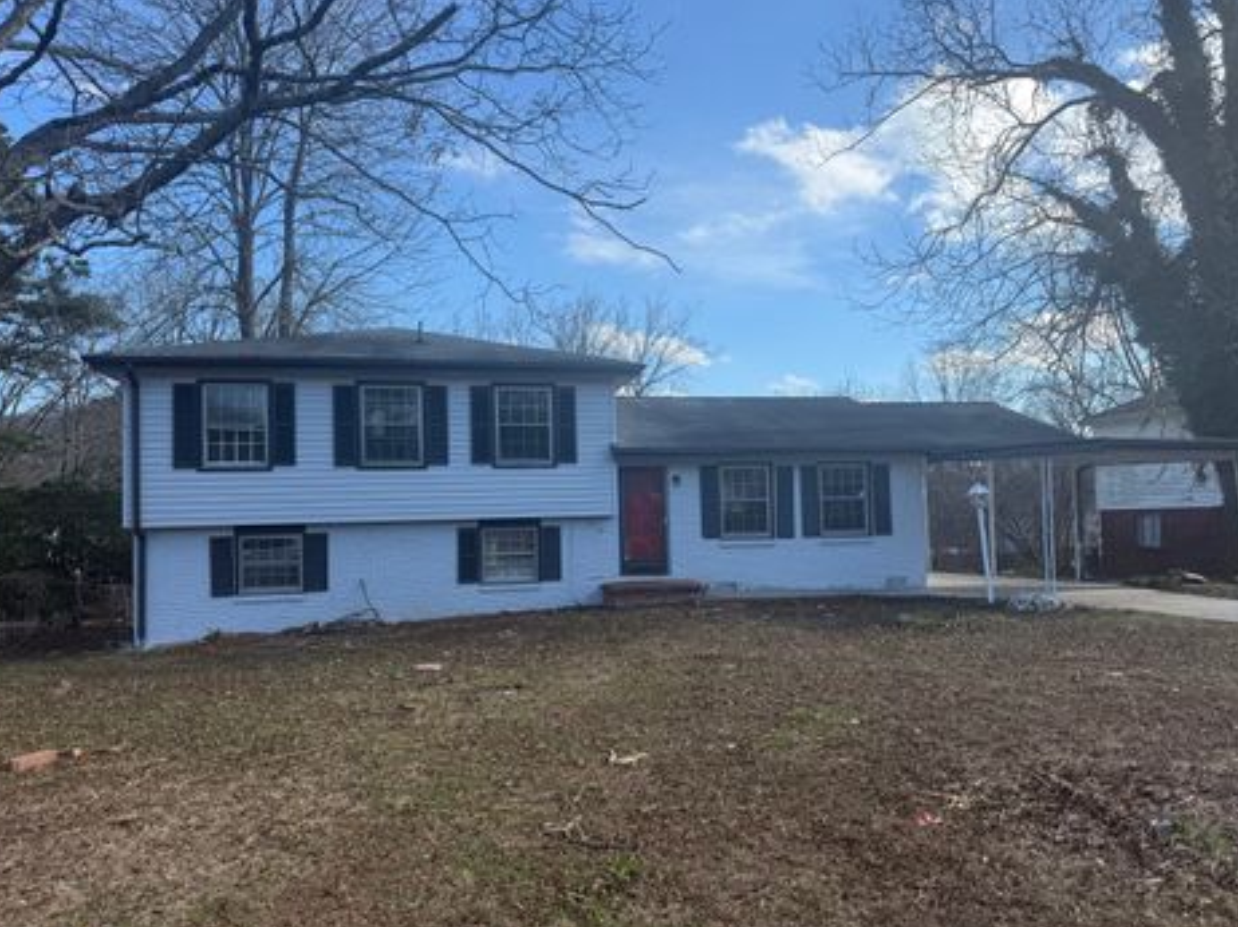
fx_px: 929
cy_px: 481
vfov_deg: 53.0
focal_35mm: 26
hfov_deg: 67.3
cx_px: 630
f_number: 1.78
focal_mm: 6.76
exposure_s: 1/2801
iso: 80
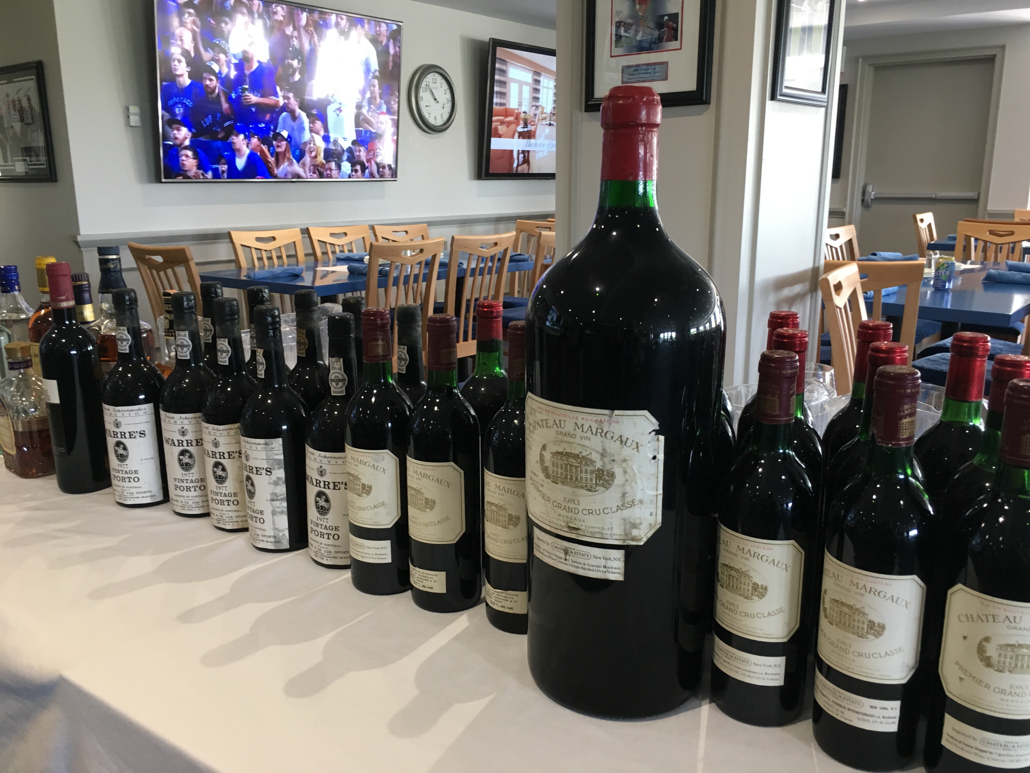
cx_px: 515
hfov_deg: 61.7
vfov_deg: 48.2
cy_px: 386
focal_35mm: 29
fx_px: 863
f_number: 2.2
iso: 100
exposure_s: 1/30
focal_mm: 4.15
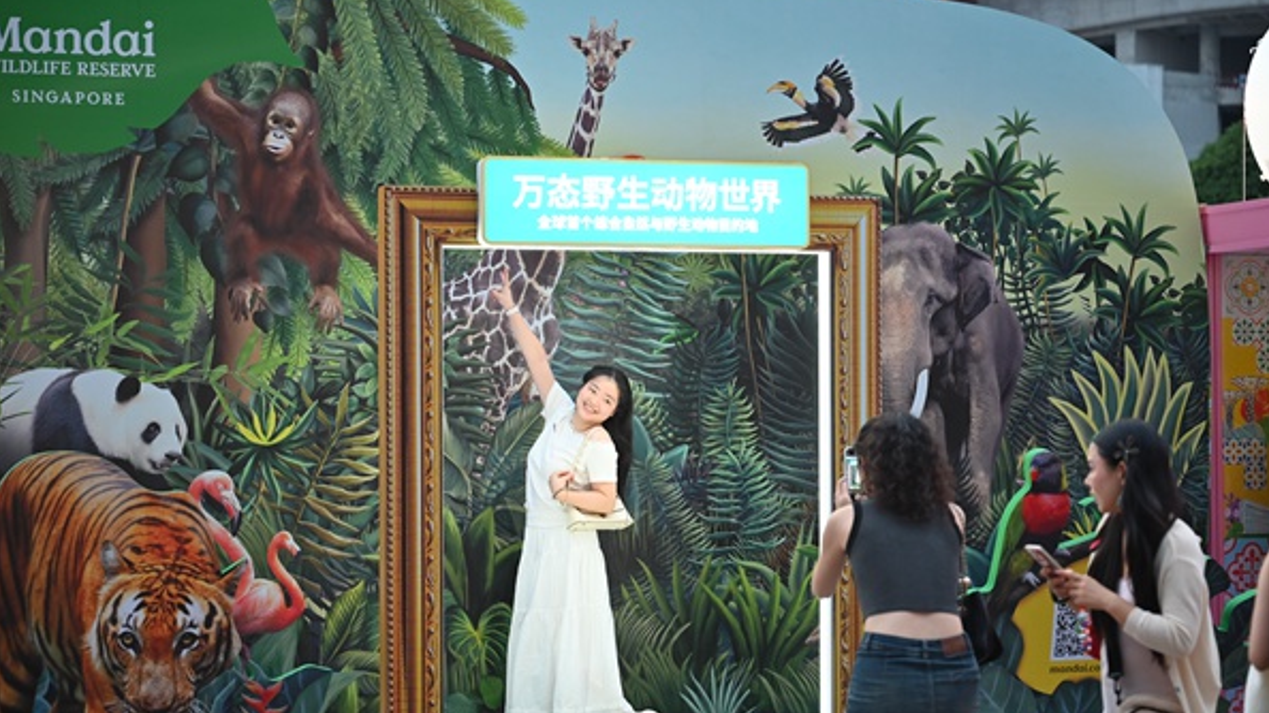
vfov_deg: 16.3
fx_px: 2490
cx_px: 639
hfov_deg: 28.6
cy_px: 398
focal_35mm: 74
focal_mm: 70
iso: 640
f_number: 2.8
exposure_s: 1/160
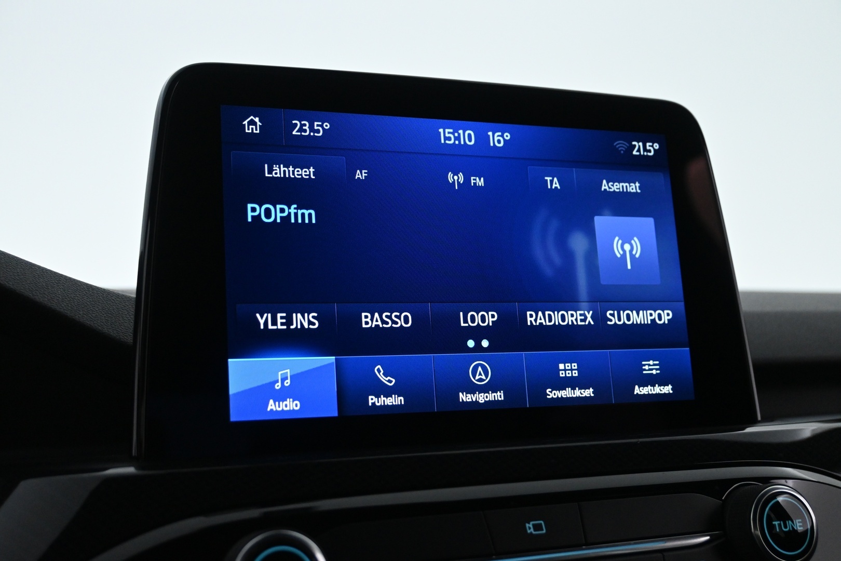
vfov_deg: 33.6
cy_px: 280
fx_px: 929
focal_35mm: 40
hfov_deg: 48.7
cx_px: 420
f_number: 4.5
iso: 2500
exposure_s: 1/60
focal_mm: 26.5
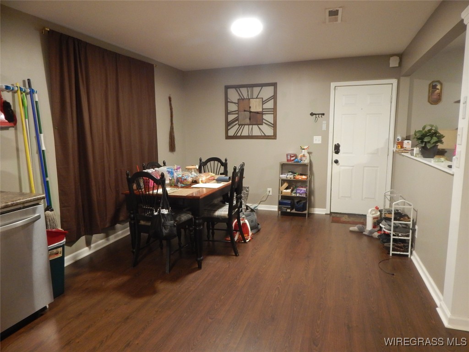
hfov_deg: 76.4
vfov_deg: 61.1
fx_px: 298
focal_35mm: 22
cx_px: 234
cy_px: 176
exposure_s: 1/13
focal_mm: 4
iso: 400
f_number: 3
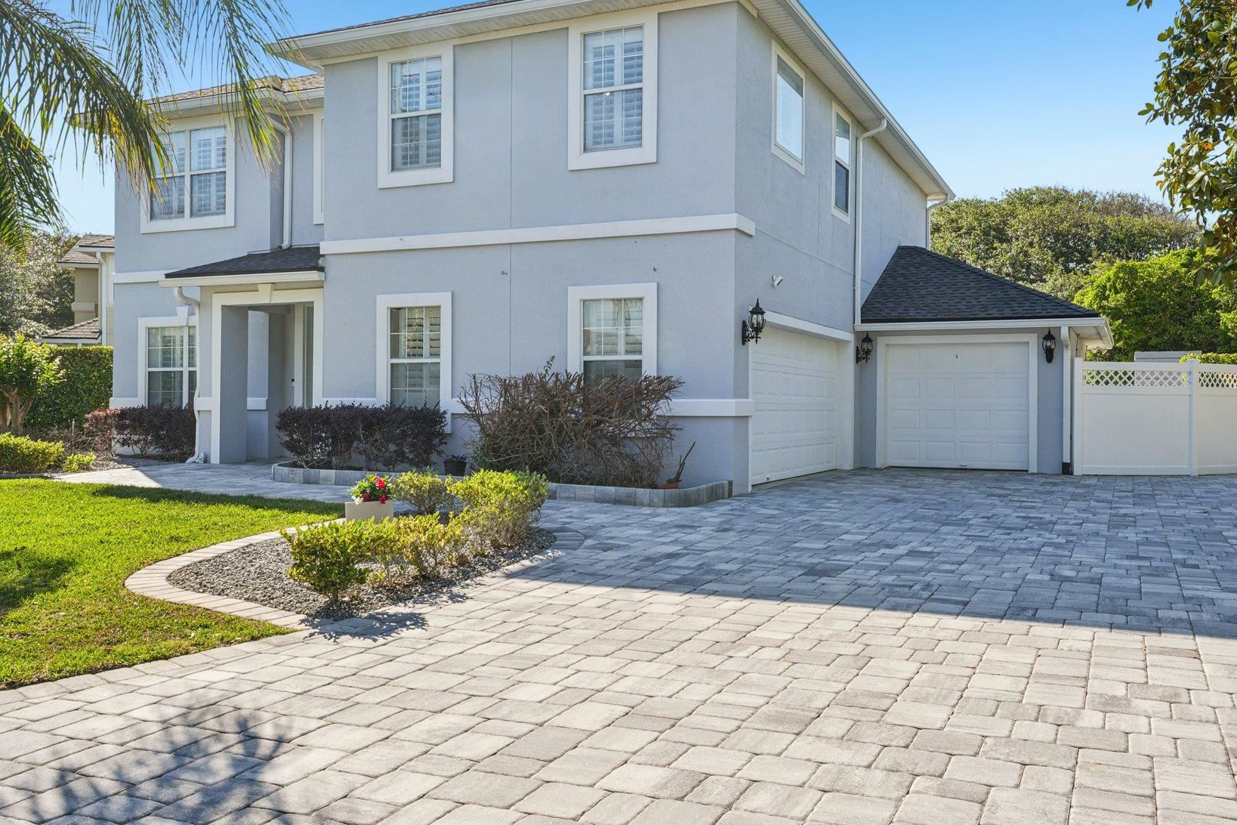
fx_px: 1031
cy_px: 417
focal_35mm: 30
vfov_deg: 43.6
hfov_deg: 61.6
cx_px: 715
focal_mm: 24
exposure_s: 1/60
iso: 100
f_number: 11
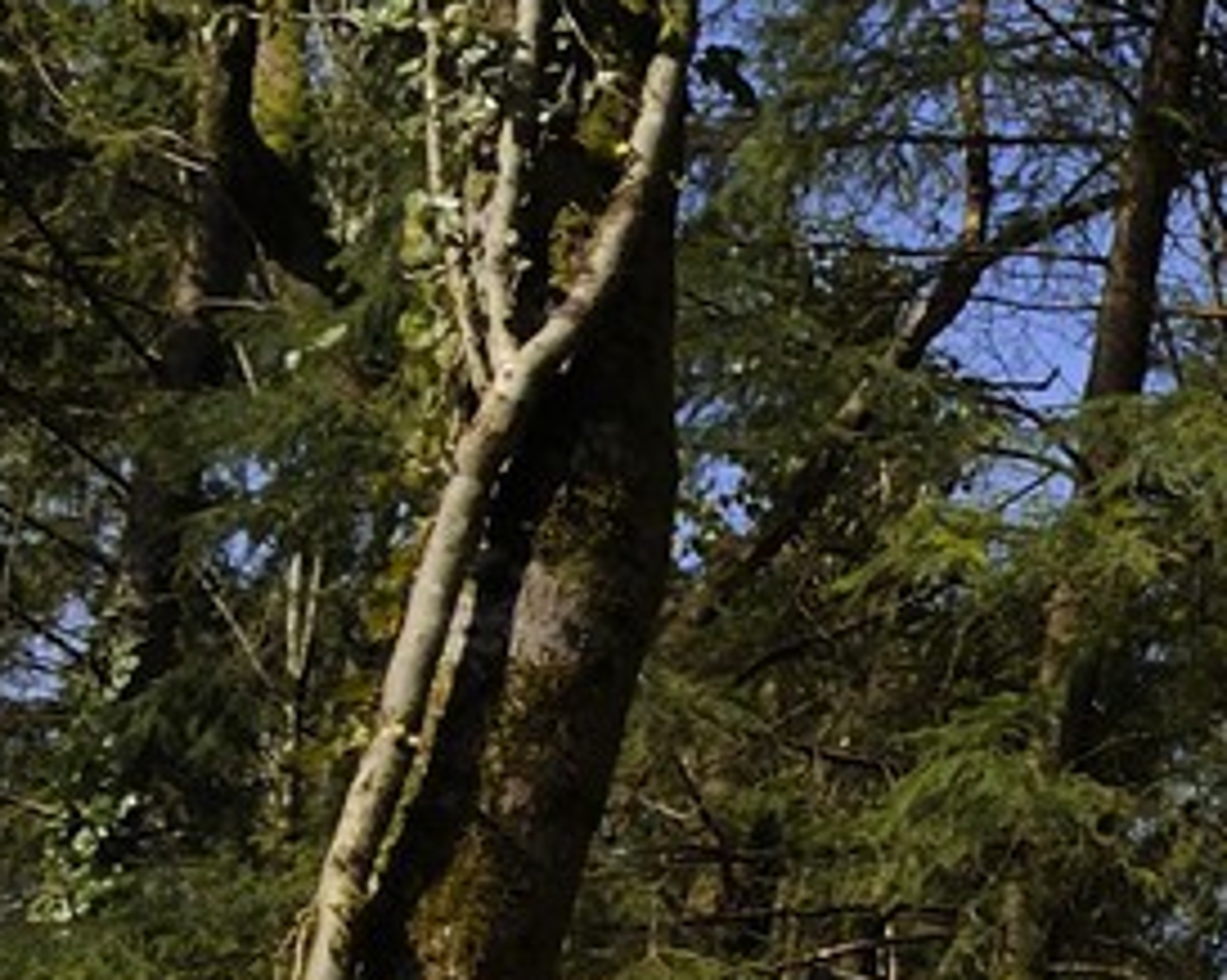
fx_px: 4790
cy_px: 1281
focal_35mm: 132
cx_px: 3402
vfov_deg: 11.4
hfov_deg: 11.0
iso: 200
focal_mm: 24
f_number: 11
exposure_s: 1/160
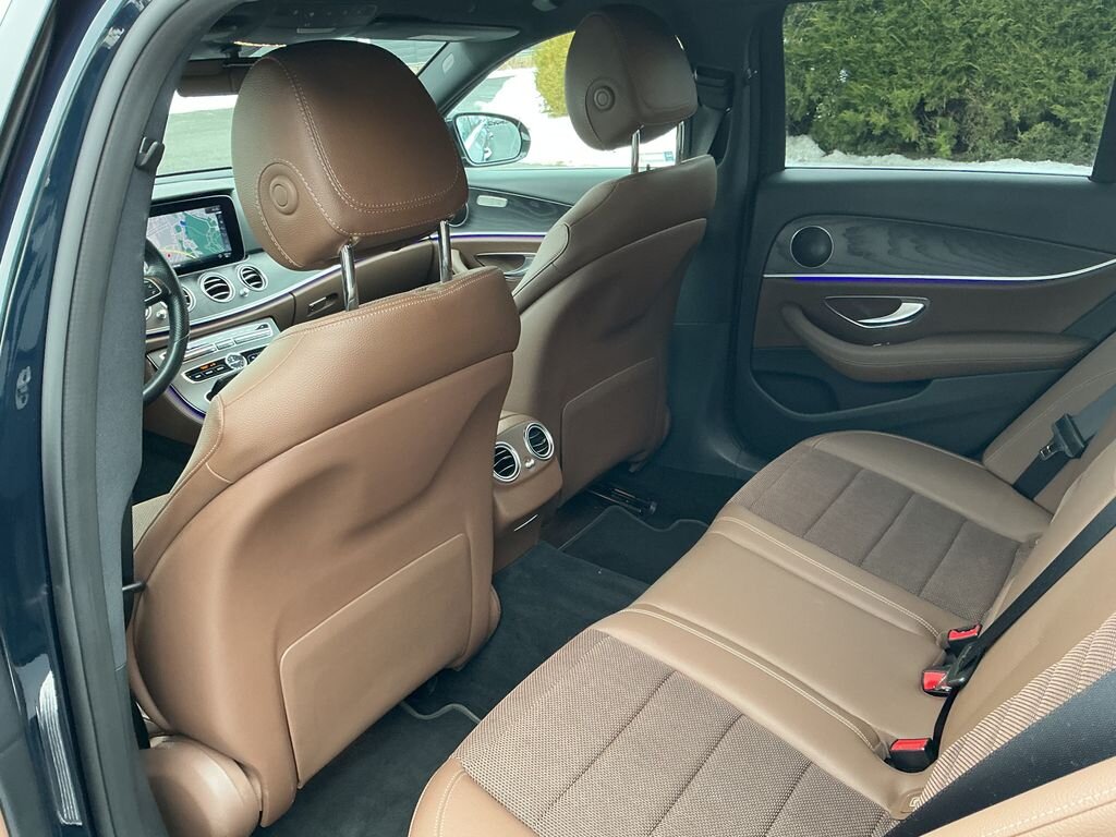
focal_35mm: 29
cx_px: 558
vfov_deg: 48.2
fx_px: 935
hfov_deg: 61.7
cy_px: 418
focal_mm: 3
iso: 125
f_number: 1.8
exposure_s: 1/60
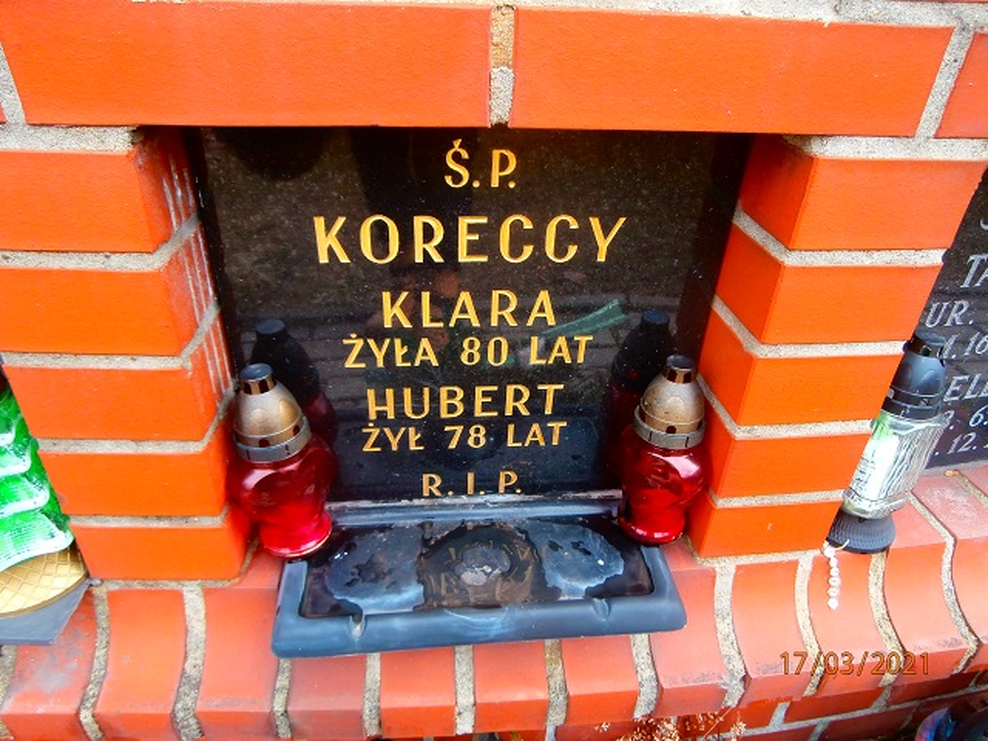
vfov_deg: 54.9
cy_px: 370
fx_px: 714
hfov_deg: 69.4
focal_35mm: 25
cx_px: 494
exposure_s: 1/80
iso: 100
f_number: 3.2
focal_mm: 4.43
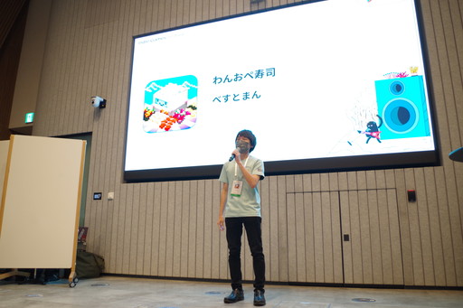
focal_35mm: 27
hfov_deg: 67.4
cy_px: 154
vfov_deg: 47.9
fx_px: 347
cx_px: 232
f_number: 3.5
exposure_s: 1/50
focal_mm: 18
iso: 800
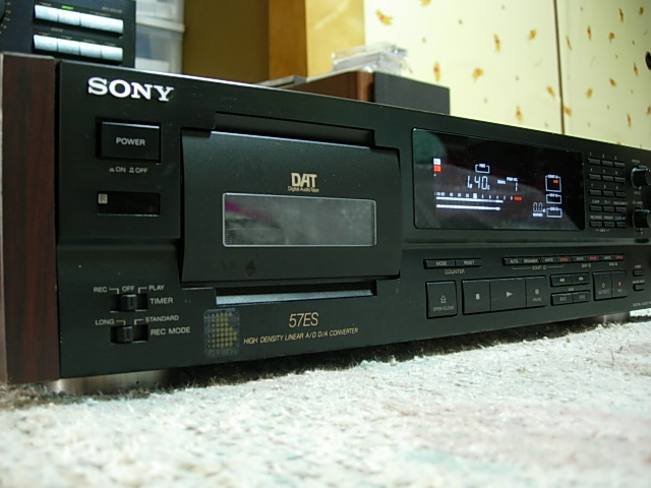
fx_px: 715
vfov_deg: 37.7
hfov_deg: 49.0
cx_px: 326
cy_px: 244
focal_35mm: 38
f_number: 2.8
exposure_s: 1/4
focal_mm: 7.8
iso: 91
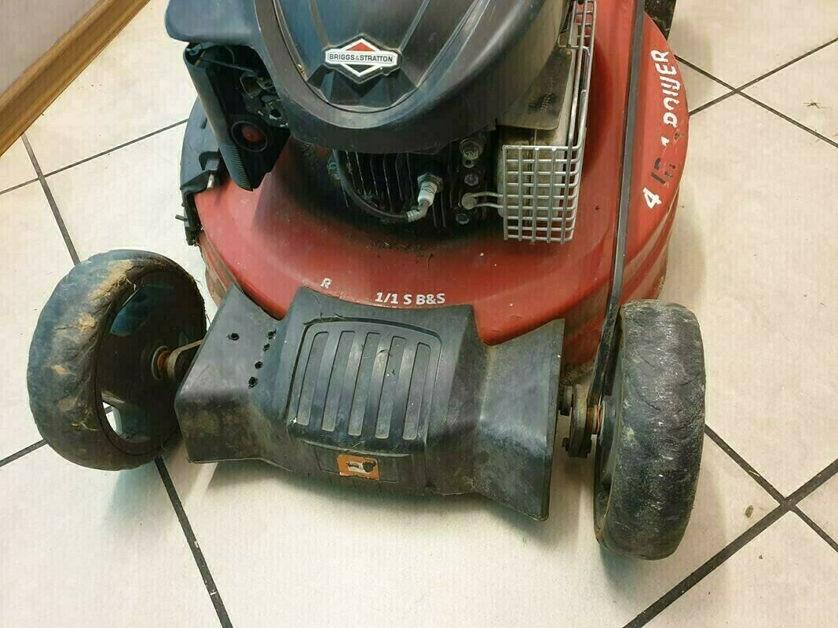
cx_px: 419
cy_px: 314
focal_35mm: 26
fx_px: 629
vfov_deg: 53.1
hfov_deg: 67.3
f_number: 1.5
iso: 400
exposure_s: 1/50
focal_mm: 4.3
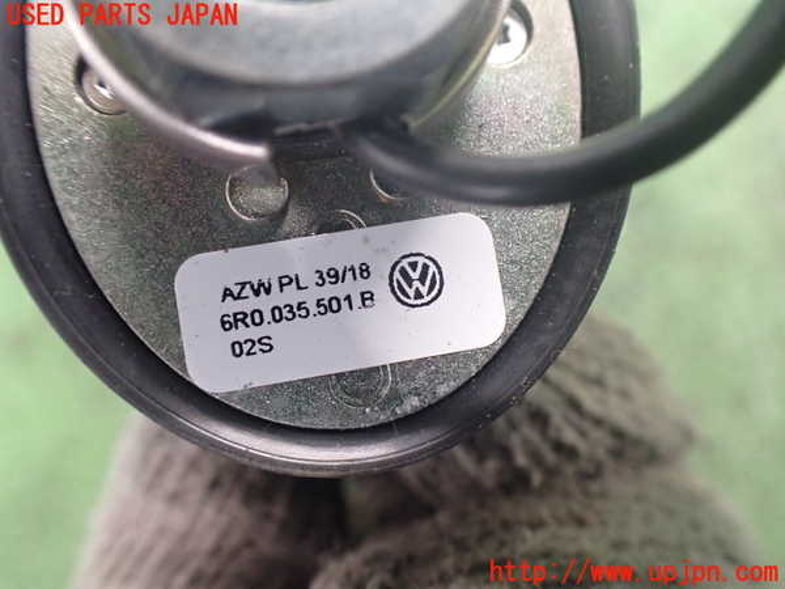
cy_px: 294
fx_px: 680
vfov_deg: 46.8
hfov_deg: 60.0
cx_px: 392
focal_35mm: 30
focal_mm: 5.4
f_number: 2.3
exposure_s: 1/50
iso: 800
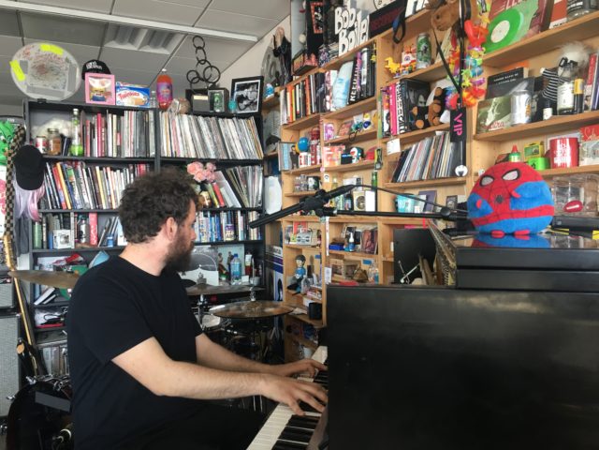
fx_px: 502
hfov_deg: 61.7
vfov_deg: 48.2
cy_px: 225
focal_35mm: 29
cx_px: 300
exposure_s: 1/15
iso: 40
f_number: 2.2
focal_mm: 4.15
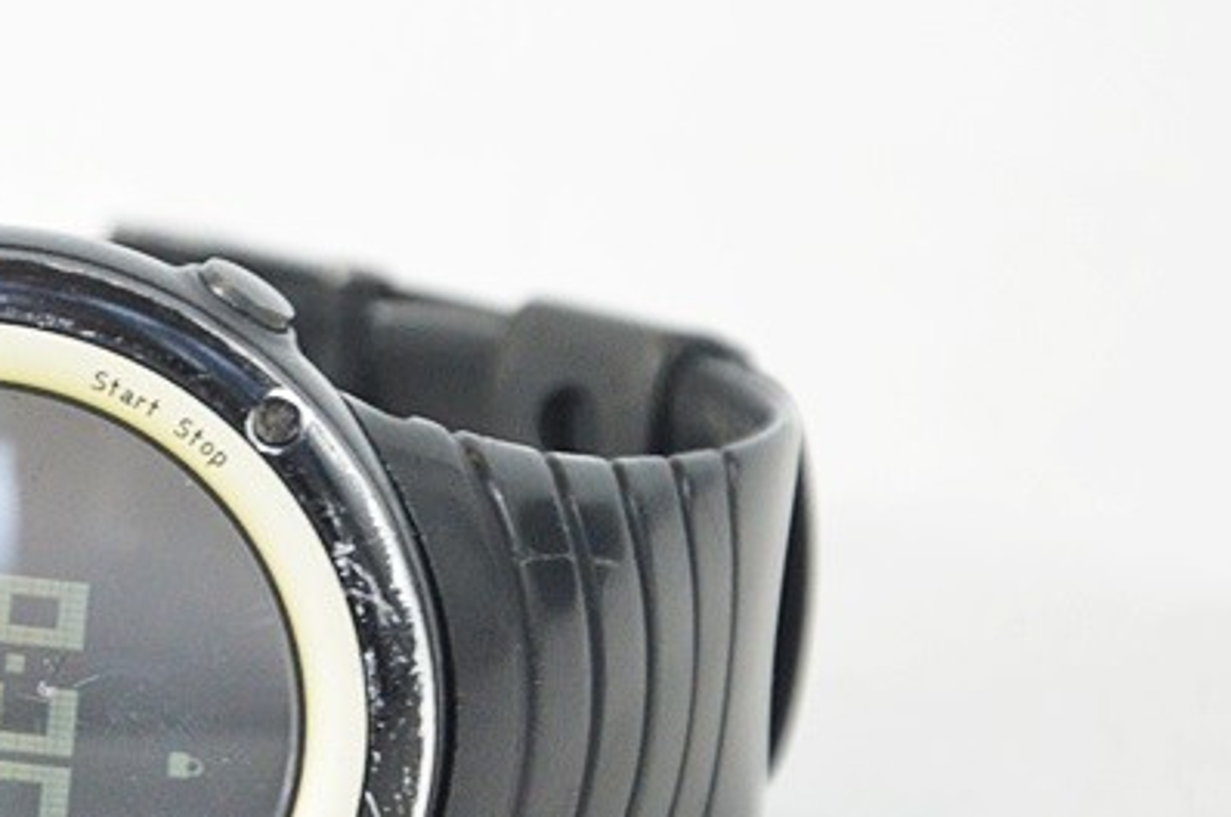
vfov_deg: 3.8
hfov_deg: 5.8
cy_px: 625
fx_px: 12158
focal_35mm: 356
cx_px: 9
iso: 1600
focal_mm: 105
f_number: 5.6
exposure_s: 1/80
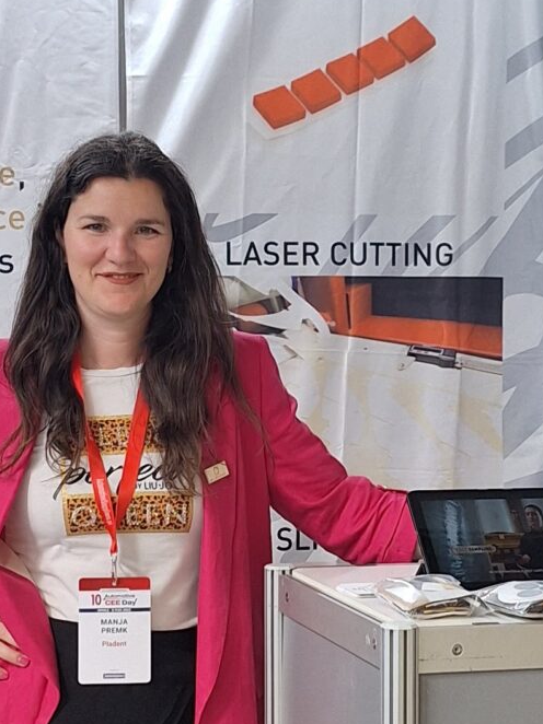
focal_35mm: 89
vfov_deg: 22.0
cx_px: 261
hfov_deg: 16.6
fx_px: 1863
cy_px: 406
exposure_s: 1/100
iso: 40
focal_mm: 5.54
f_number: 1.8
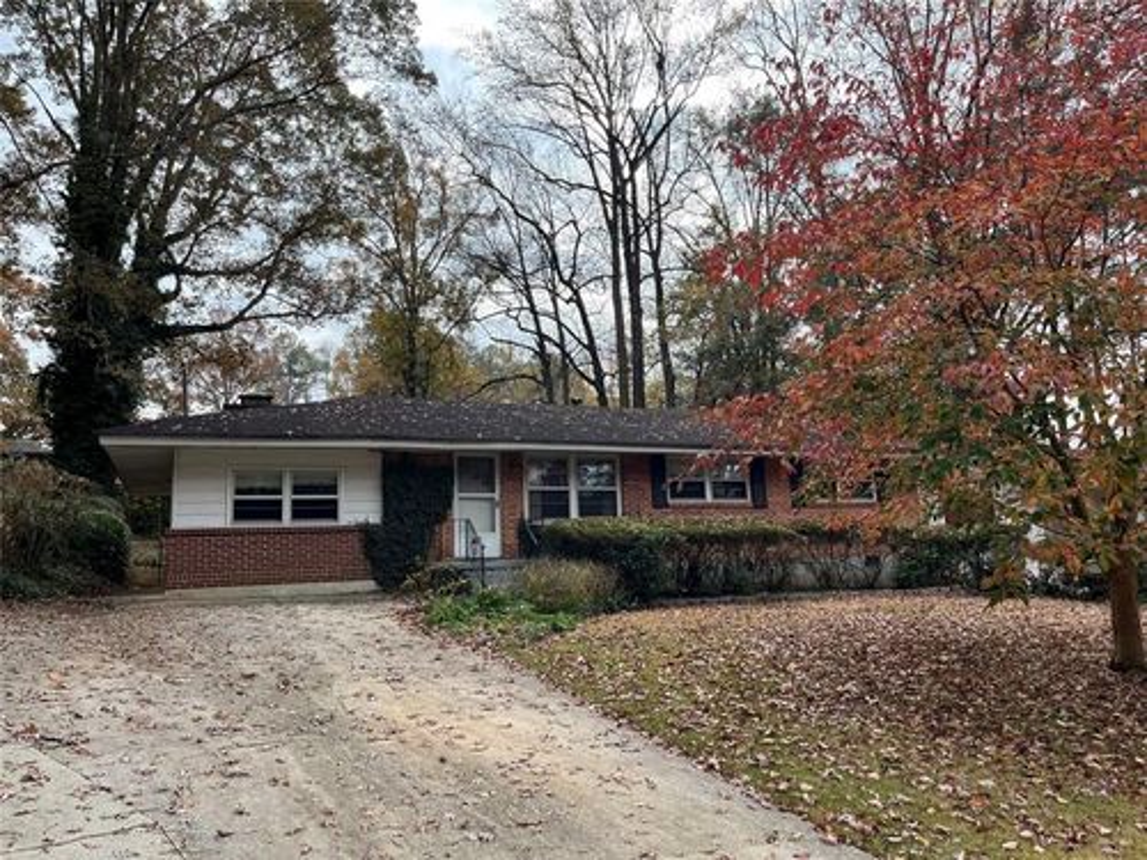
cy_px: 430
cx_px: 574
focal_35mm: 26
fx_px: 862
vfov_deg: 53.1
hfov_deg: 67.3
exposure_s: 1/1046
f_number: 1.6
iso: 50
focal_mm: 5.1
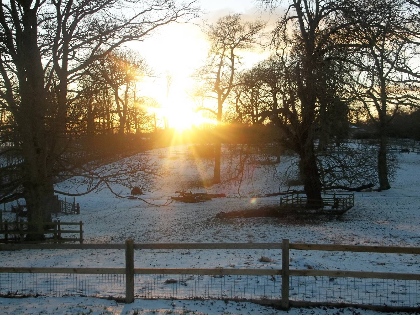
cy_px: 158
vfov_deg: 42.9
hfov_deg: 55.4
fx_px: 400
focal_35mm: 33
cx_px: 210
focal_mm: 5.9
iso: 80
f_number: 3.3
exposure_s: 1/250
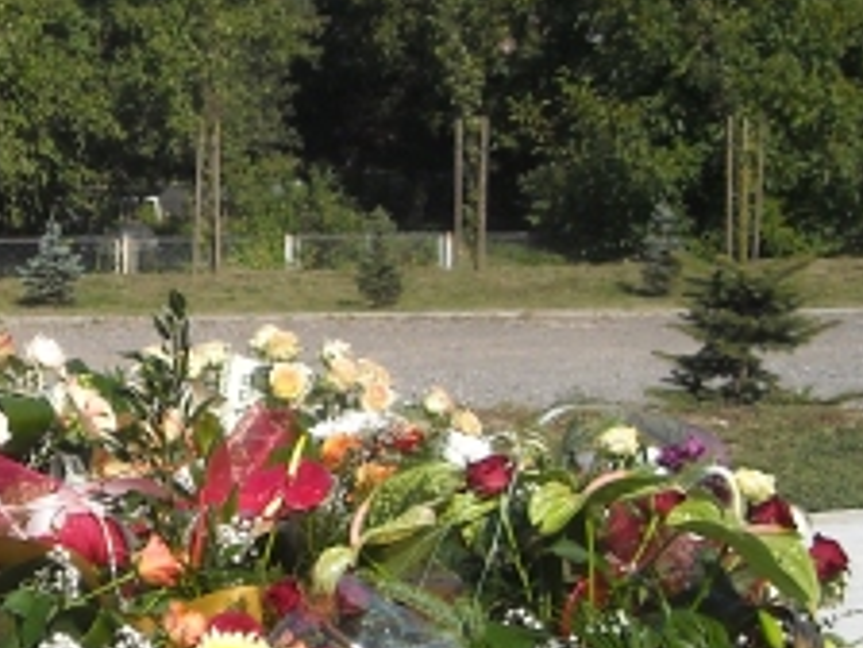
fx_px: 2493
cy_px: 285
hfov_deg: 19.1
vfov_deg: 14.8
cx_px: -15
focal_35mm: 100
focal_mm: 5.7
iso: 64
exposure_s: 1/369
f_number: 5.6
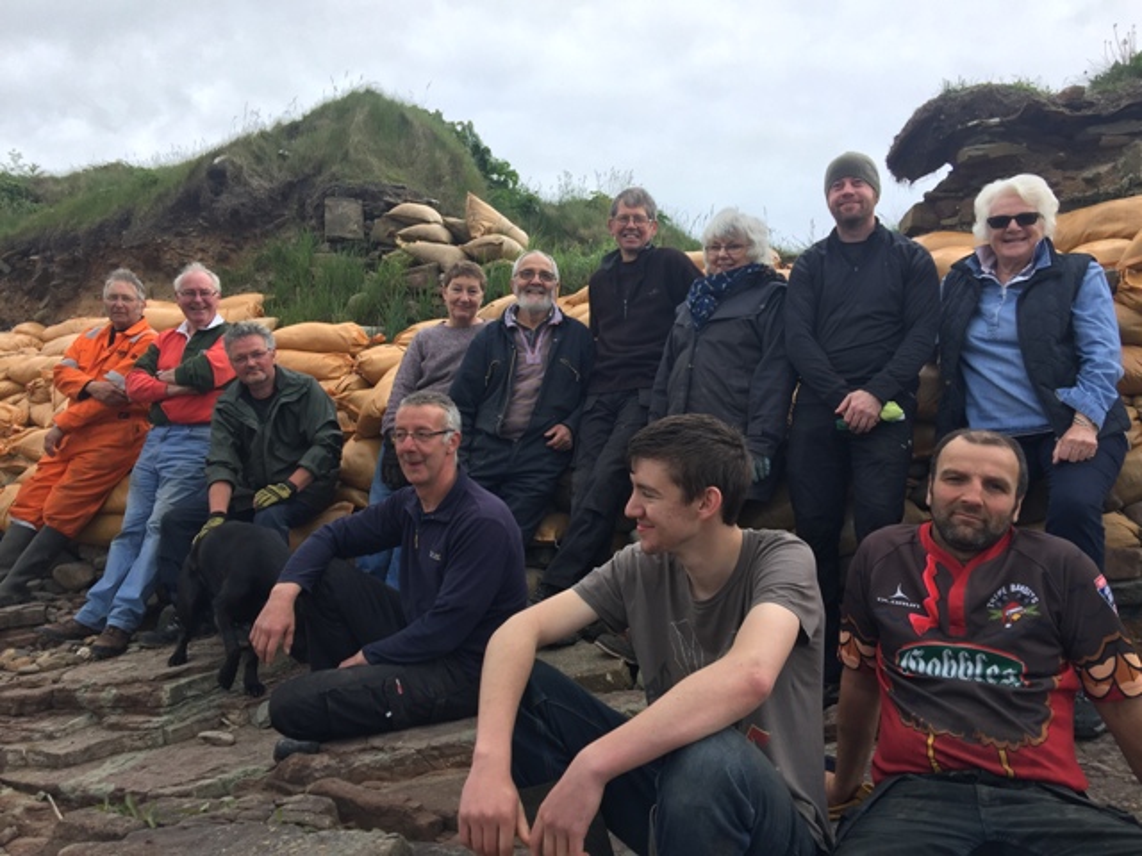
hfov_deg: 61.7
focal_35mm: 29
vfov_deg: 48.2
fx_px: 957
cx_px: 571
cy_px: 428
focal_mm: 4.15
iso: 32
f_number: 2.2
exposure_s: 1/732
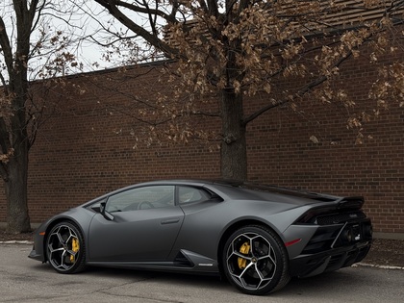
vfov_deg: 30.3
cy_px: 152
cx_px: 202
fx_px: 560
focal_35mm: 48
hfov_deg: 39.7
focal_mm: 6.76
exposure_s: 1/1055
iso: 100
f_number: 1.78
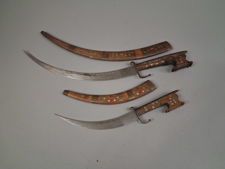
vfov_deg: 51.4
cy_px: 84
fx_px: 175
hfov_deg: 65.3
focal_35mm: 27
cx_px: 112
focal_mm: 4
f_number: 1.8
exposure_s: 1/100
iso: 400
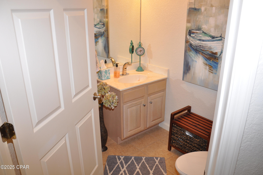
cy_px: 88
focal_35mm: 27
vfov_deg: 47.8
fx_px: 197
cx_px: 132
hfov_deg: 67.4
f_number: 5
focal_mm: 18
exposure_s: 1/60
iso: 400
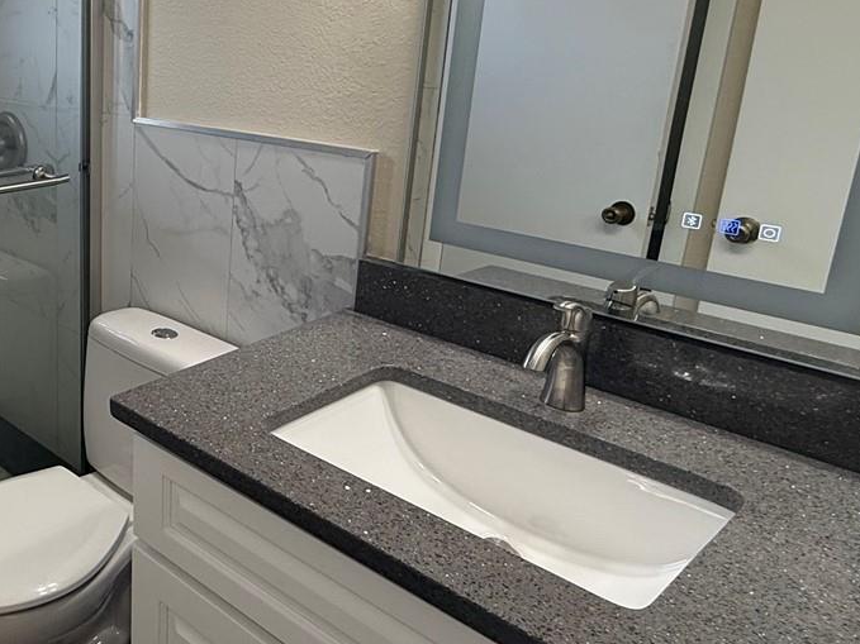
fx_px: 820
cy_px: 229
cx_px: 38
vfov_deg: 42.5
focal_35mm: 33
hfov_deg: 47.7
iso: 100
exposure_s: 1/120
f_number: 2.2
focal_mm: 2.22
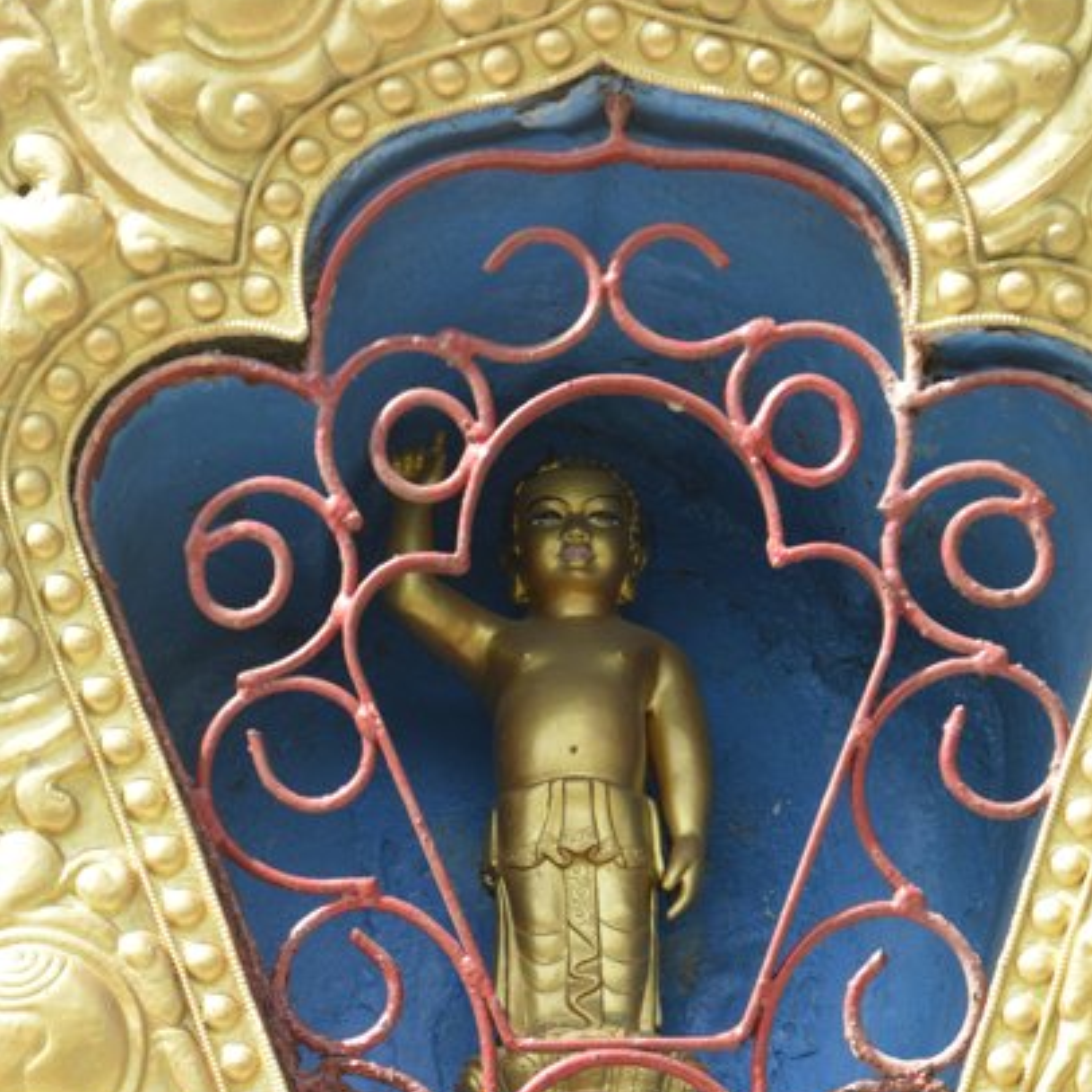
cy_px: 616
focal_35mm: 173
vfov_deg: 10.1
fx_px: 6174
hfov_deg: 10.1
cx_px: 546
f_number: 8
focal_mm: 90
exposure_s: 1/500
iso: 800
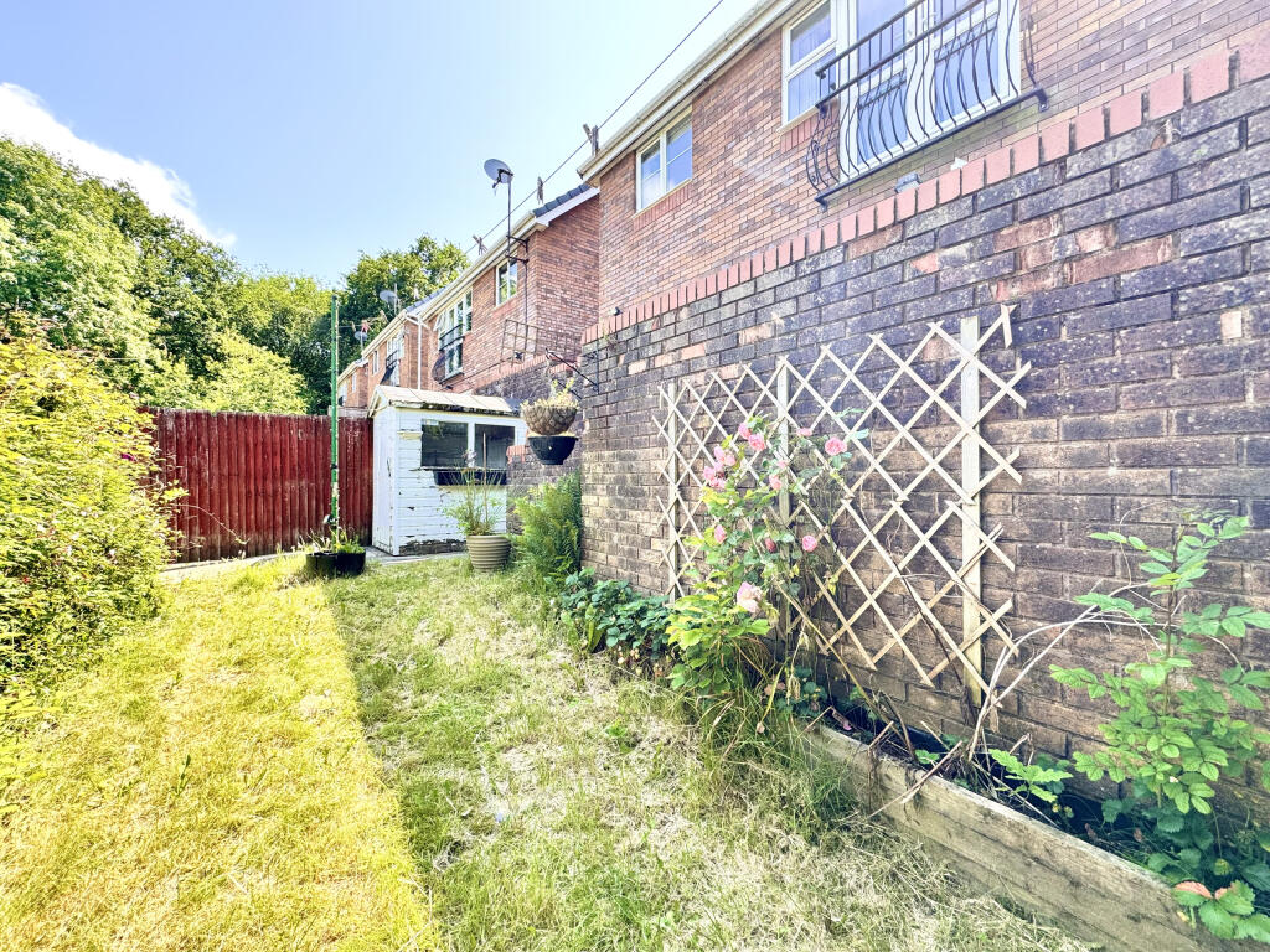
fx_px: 514
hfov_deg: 102.1
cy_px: 476
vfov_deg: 85.7
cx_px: 635
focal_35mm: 14
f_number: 2.2
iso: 40
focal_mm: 2.22
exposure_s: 1/251
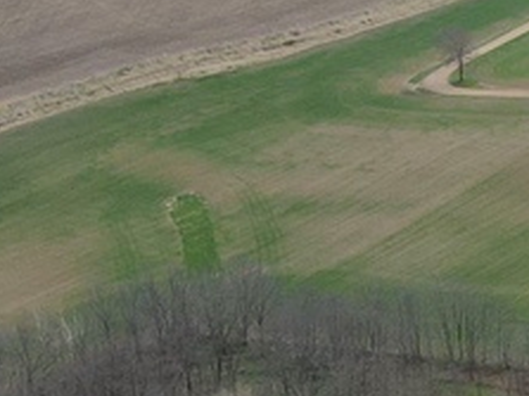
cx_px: 970
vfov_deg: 9.4
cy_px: 503
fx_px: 2367
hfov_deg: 11.7
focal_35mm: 155
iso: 100
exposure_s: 1/640
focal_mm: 4.5
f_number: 2.8
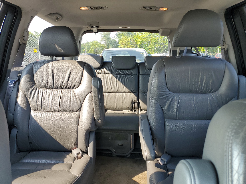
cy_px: 92
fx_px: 185
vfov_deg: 53.1
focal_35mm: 26
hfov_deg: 67.3
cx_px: 123
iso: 50
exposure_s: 1/120
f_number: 1.5
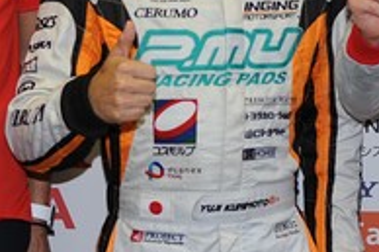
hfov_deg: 15.5
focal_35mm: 130
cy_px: 2
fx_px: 1367
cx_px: 383
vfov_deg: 10.4
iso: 200
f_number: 2
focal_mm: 35
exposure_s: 1/125
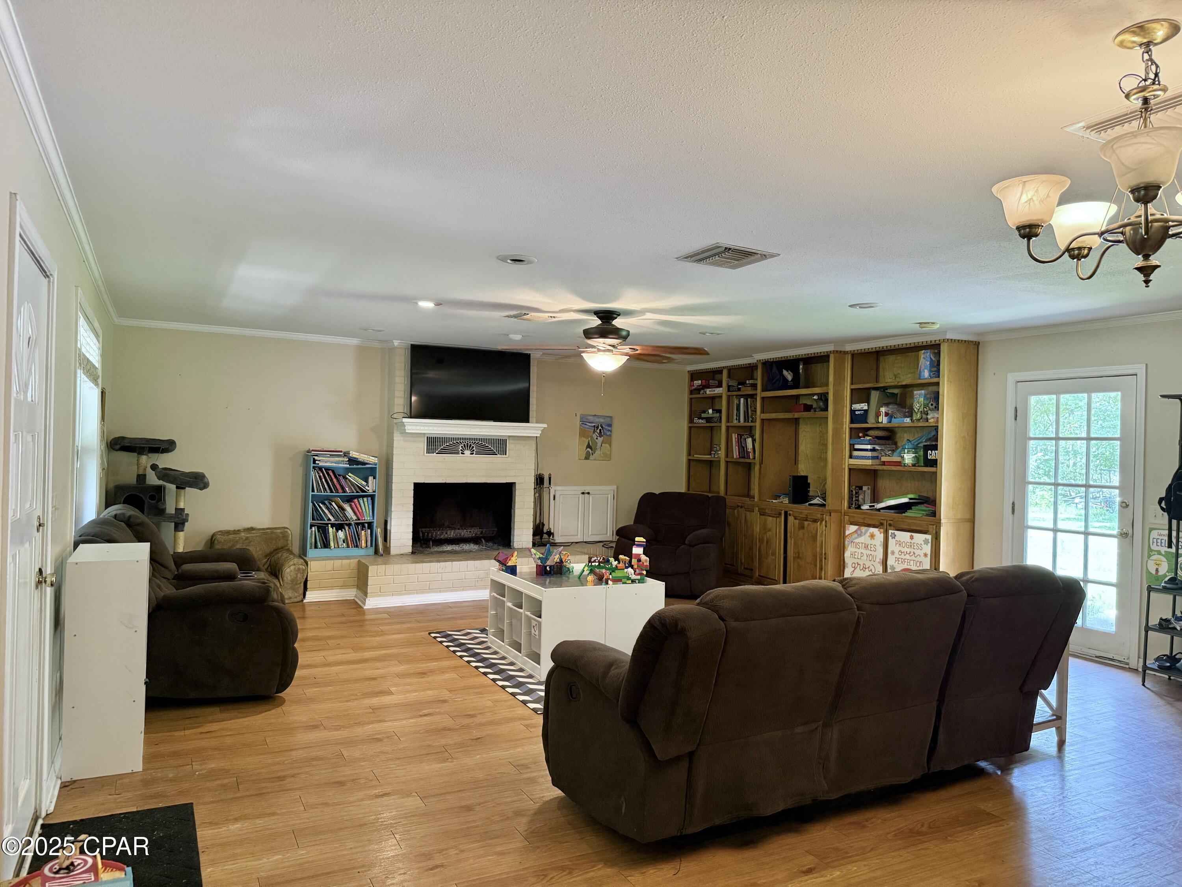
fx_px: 820
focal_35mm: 24
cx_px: 591
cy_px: 444
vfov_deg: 56.8
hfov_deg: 71.6
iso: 400
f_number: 1.78
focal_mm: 6.76
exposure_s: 1/60
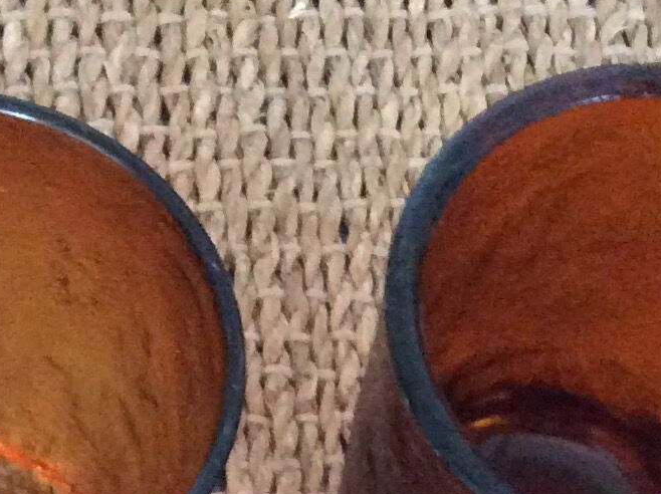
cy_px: 788
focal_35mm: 126
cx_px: 52
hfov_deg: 15.5
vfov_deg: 11.2
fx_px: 2403
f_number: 2.4
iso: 400
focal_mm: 3.3
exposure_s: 1/17
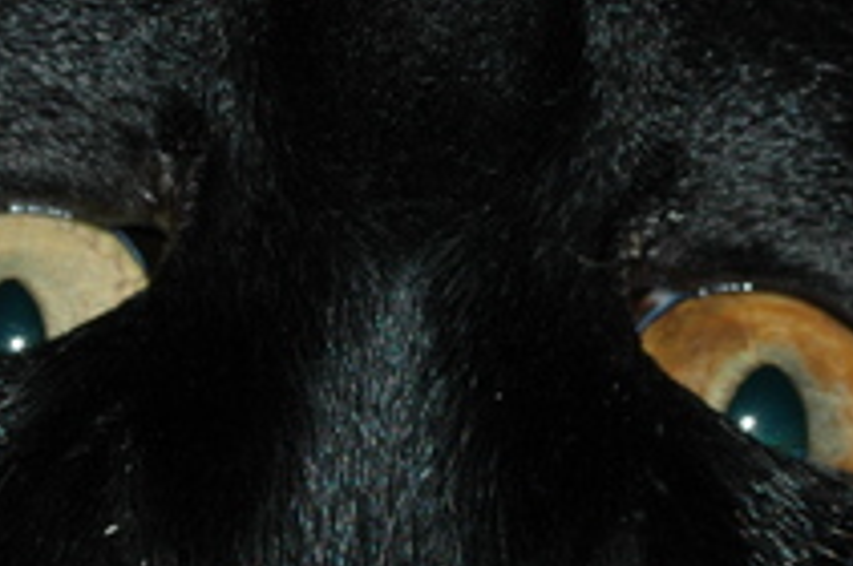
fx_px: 6198
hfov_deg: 7.9
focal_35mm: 262
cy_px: 234
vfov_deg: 5.2
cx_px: 303
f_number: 11
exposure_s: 1/60
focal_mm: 80
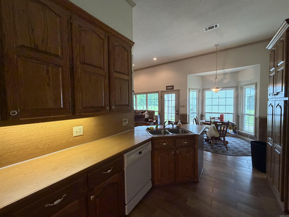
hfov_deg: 102.1
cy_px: 108
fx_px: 117
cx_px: 144
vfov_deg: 85.7
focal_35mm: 14
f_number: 2.2
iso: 400
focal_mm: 2.22
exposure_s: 1/60
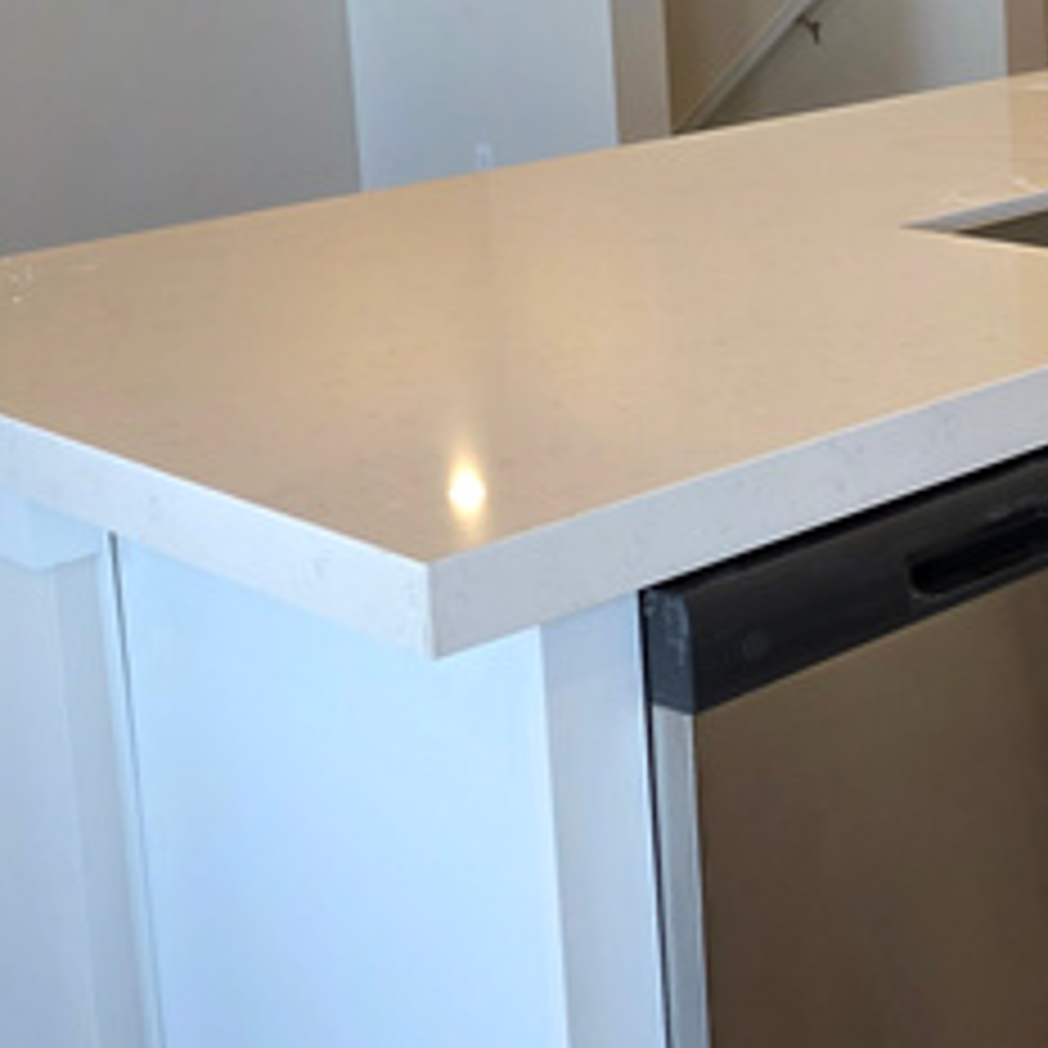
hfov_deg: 24.7
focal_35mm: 67
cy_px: 130
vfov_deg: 25.0
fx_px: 2295
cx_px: 1008
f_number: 1.7
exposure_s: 1/120
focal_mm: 6.3
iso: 64
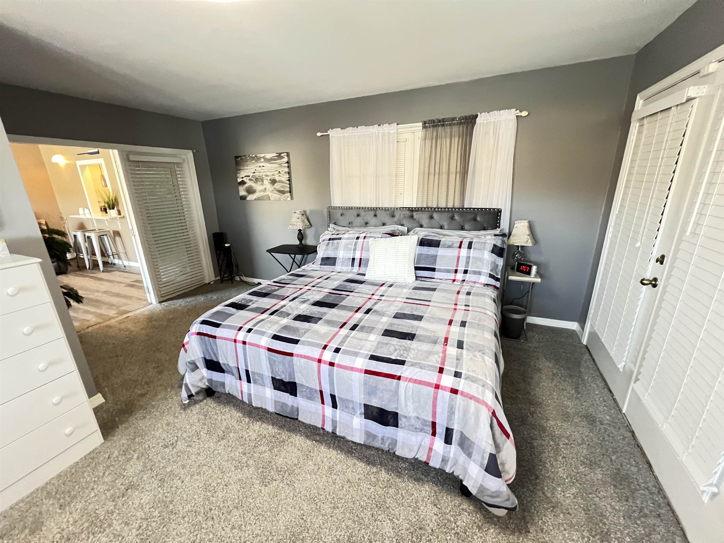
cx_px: 362
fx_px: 272
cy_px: 272
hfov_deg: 106.2
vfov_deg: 89.9
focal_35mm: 13
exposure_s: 1/40
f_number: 1.8
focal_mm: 1.57
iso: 800
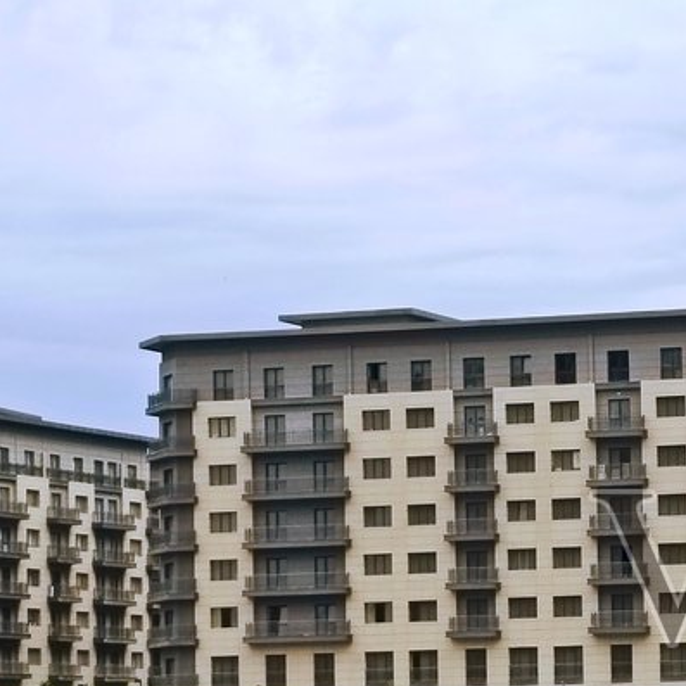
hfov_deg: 10.4
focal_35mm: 164
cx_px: 881
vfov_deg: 10.6
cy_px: 608
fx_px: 3677
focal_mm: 6.19
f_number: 1.65
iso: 50
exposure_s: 1/966
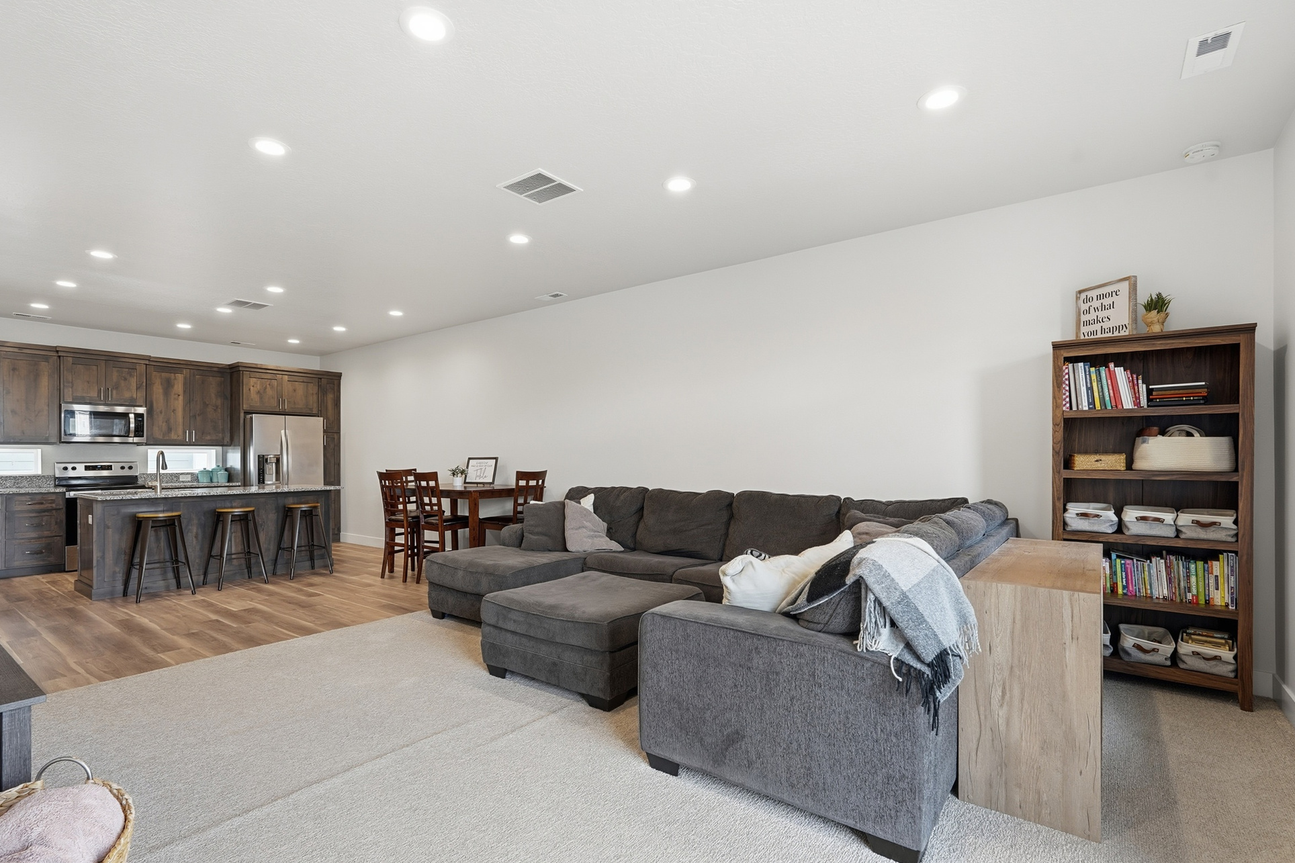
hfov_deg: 93.2
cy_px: 455
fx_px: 611
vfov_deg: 70.4
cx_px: 618
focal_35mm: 17
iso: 250
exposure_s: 1/160
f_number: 9
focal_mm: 16
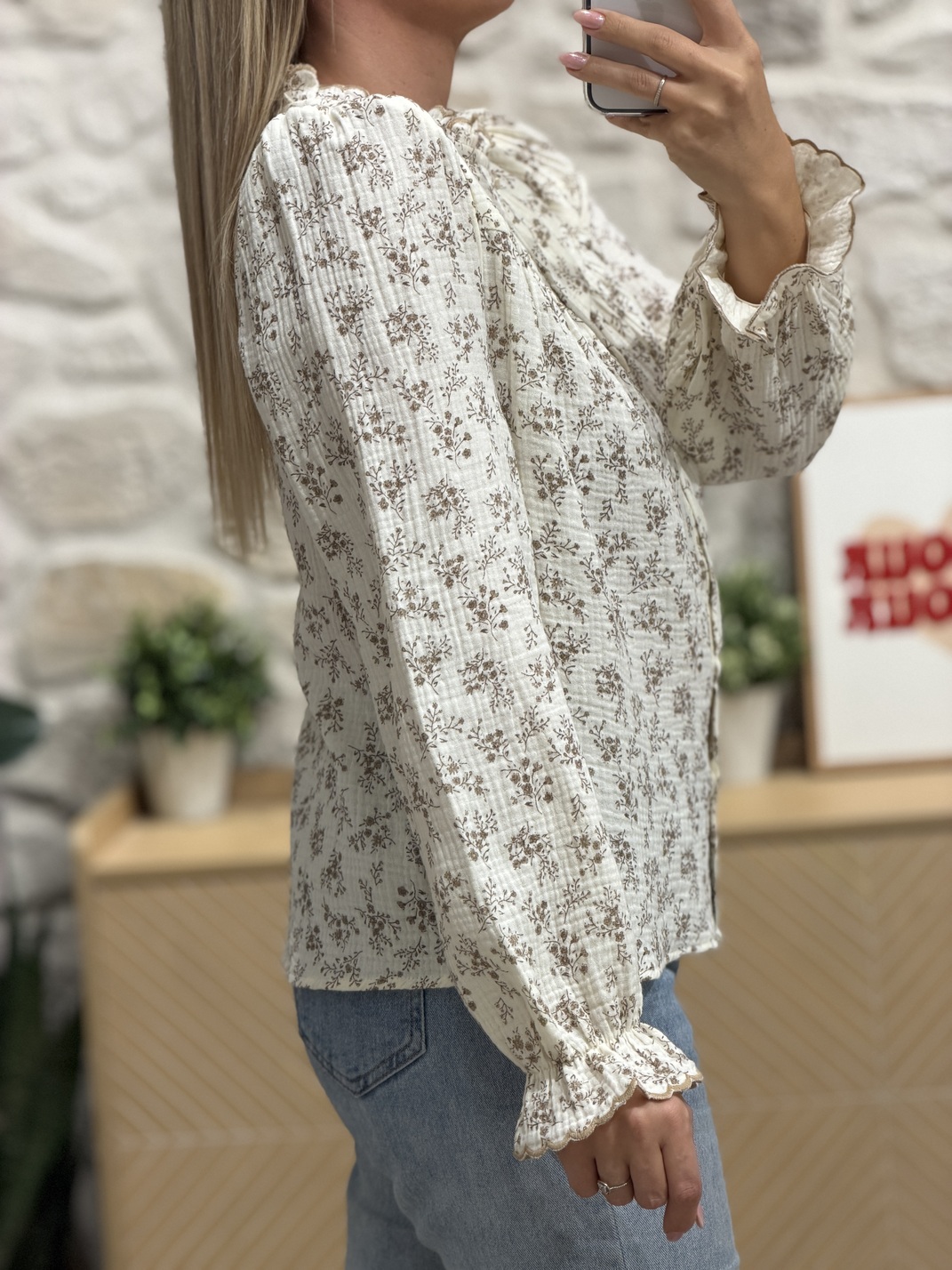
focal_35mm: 100
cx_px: 476
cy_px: 635
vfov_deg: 19.6
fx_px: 3667
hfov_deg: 14.8
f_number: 2.8
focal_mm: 16.89
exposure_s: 1/100
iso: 125
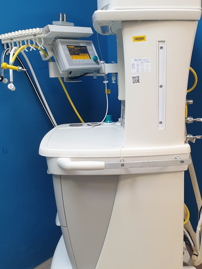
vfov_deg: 45.8
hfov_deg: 35.0
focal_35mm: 41
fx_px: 319
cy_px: 135
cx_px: 126
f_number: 2.4
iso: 250
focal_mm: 4.3
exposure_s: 1/50
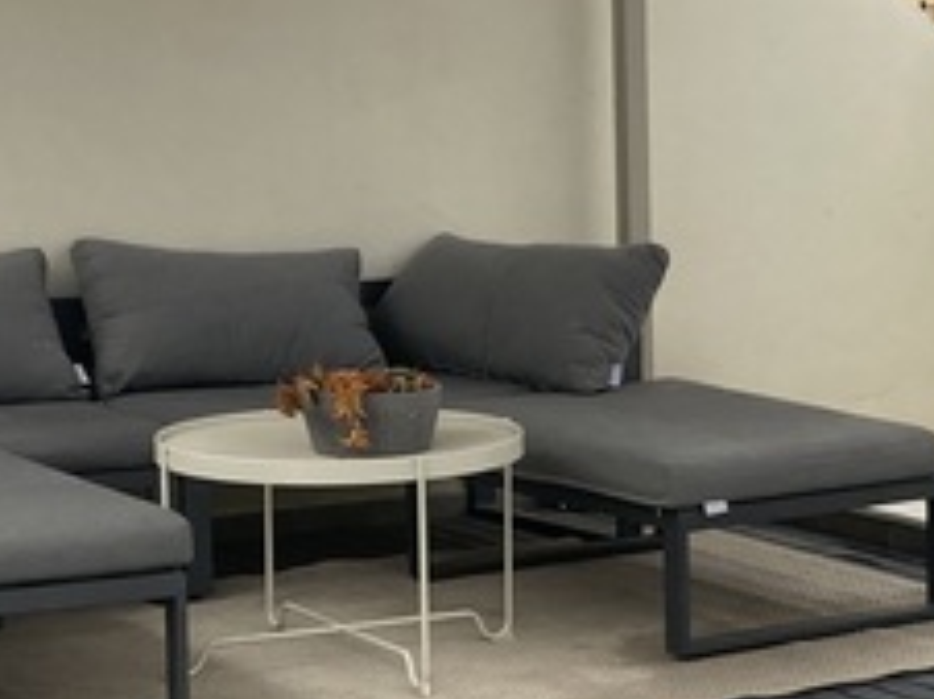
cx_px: 591
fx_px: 3423
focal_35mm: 127
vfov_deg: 11.6
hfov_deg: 15.5
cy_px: 587
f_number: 1.8
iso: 20
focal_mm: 3.99
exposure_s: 1/2024
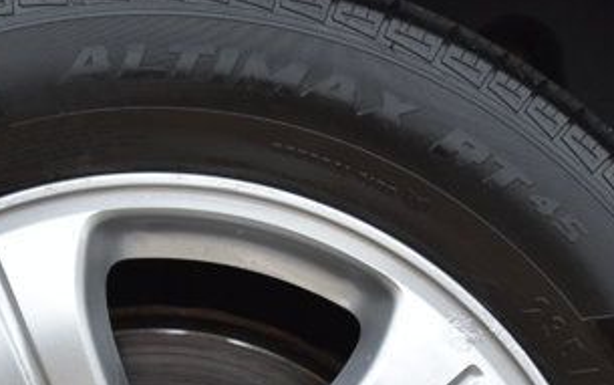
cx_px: 298
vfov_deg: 6.3
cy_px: 673
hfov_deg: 10.2
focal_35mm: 205
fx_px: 3432
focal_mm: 40
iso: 400
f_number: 8
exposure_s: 1/60
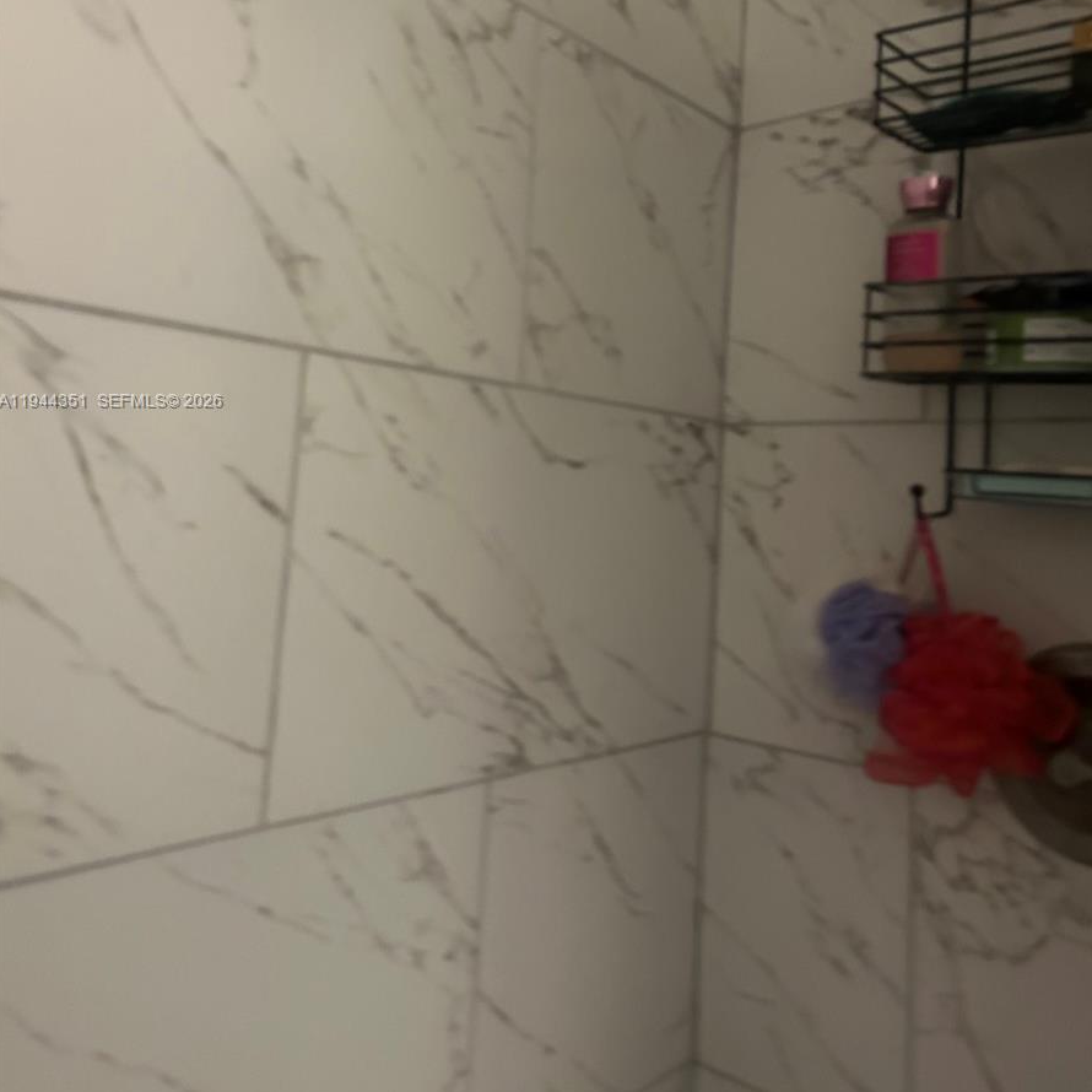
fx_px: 1106
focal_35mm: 31
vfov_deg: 51.9
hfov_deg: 52.5
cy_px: 402
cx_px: 547
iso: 500
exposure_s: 1/30
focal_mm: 5.7
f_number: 1.5
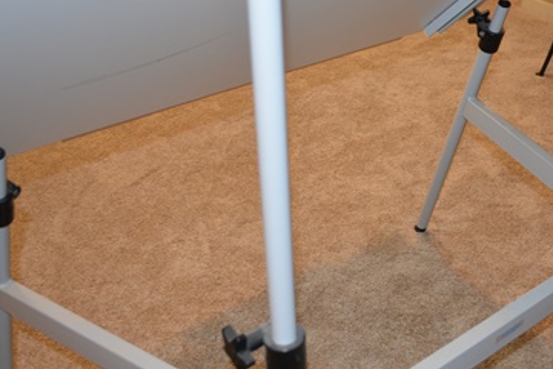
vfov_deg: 29.8
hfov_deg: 42.6
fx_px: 691
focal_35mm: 45
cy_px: 203
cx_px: 395
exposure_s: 1/60
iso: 720
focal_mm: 18
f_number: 3.5
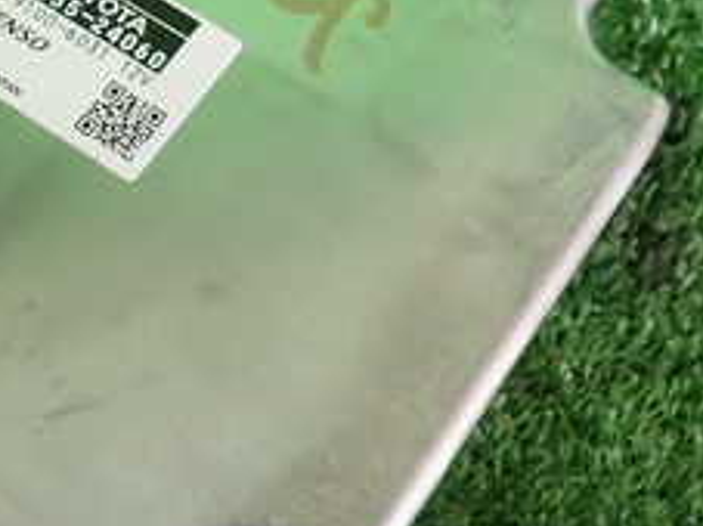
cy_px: 220
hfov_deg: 28.2
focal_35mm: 66
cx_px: 56
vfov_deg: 22.2
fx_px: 1340
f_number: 2
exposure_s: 1/60
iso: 125
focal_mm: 4.5
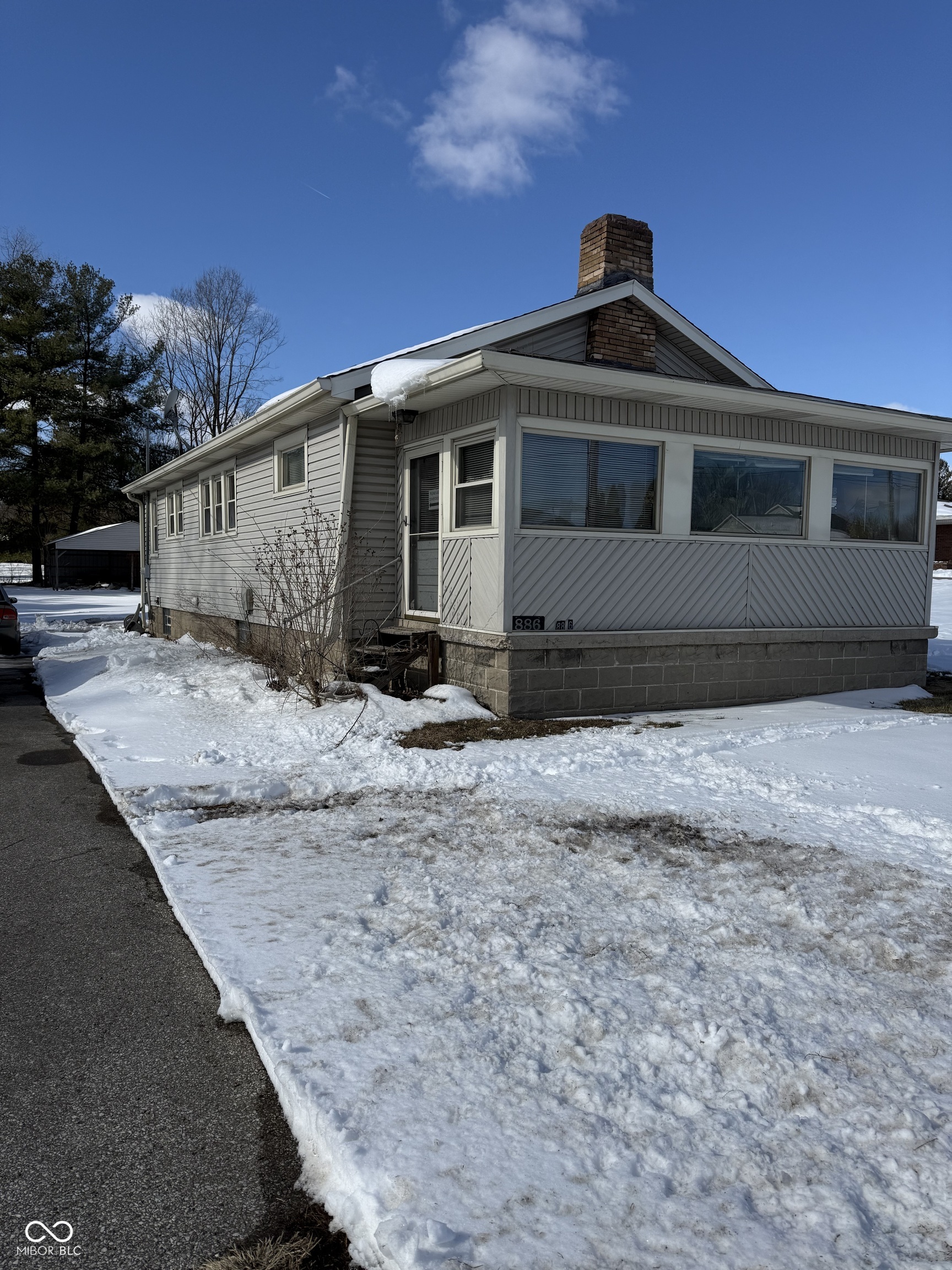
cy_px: 635
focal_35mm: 24
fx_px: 880
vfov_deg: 71.6
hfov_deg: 56.8
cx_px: 476
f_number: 1.78
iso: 80
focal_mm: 6.76
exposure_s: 1/9091
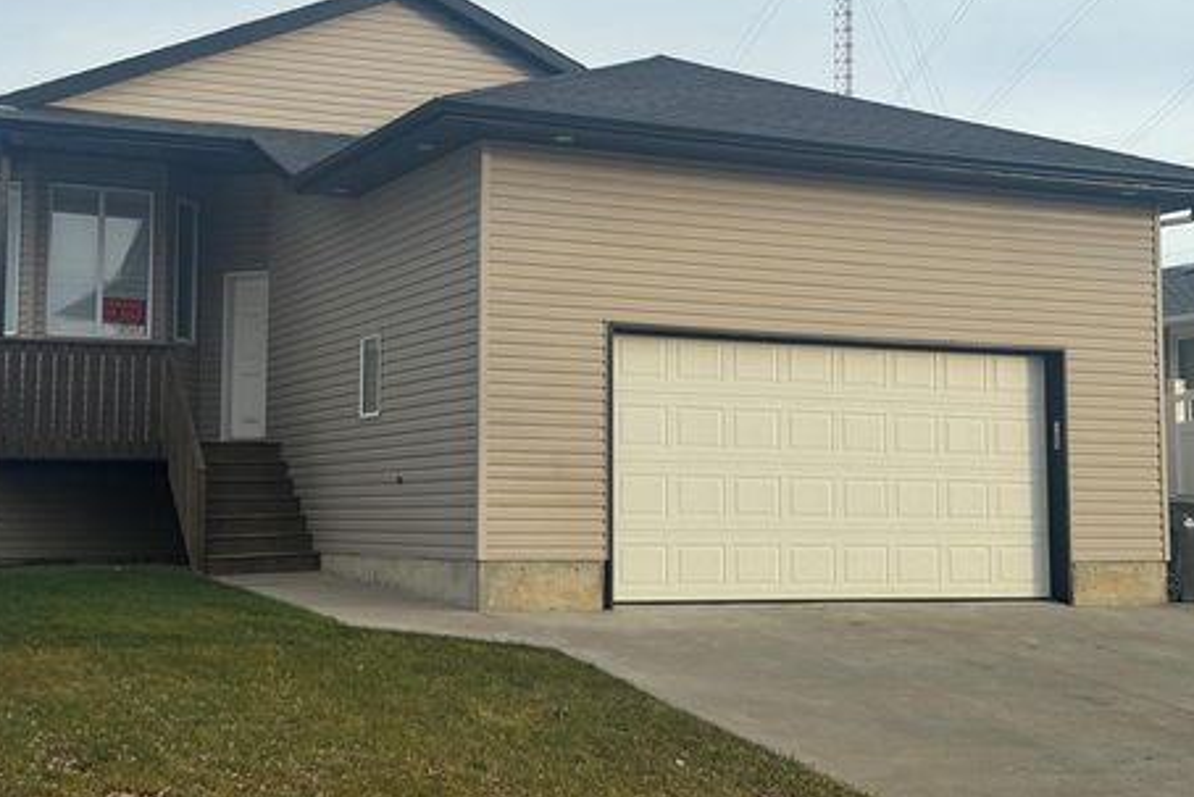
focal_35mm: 55
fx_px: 1825
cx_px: 555
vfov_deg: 24.6
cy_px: 327
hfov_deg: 36.2
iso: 64
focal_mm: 6.76
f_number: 1.78
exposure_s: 1/1524
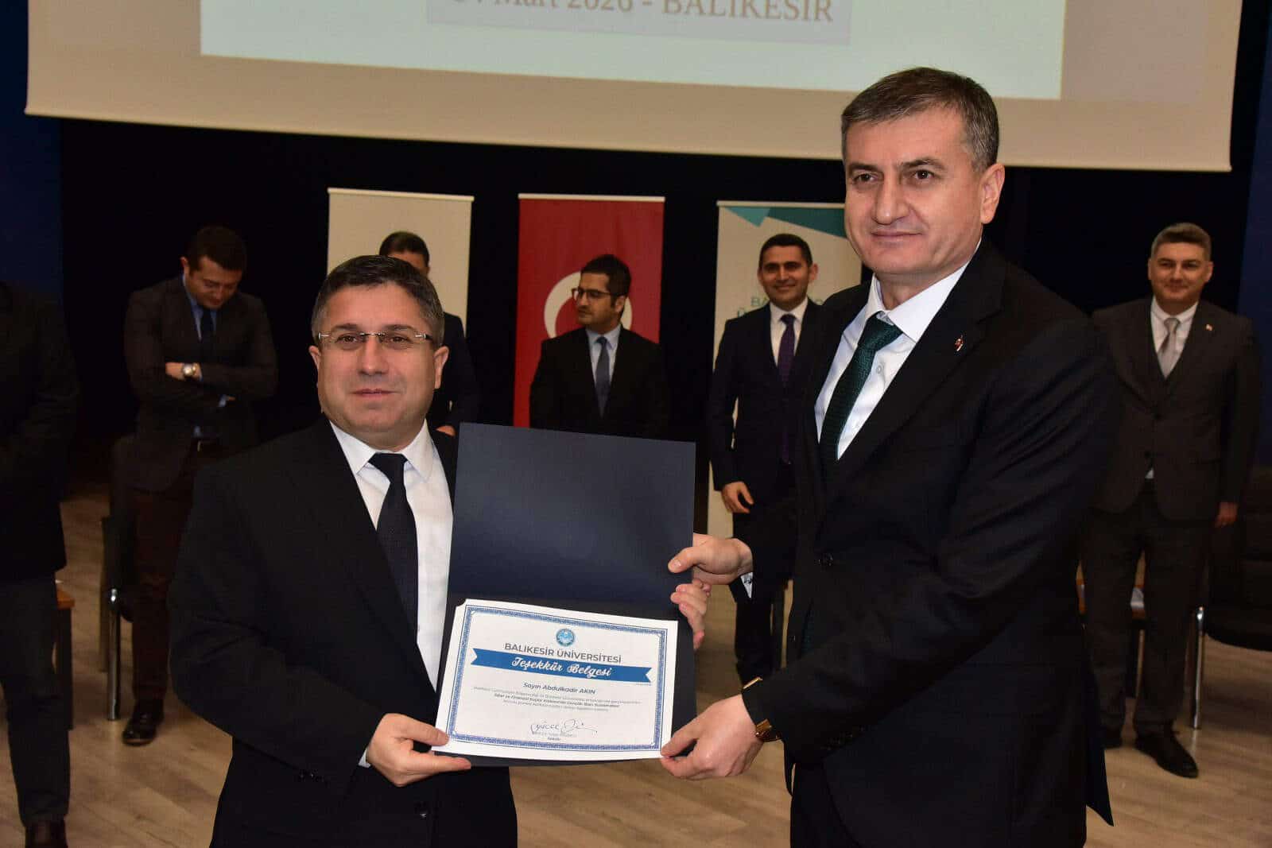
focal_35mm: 38
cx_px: 636
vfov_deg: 35.1
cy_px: 424
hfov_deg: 50.7
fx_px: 1343
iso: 3200
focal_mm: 38
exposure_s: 1/200
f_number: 5.6
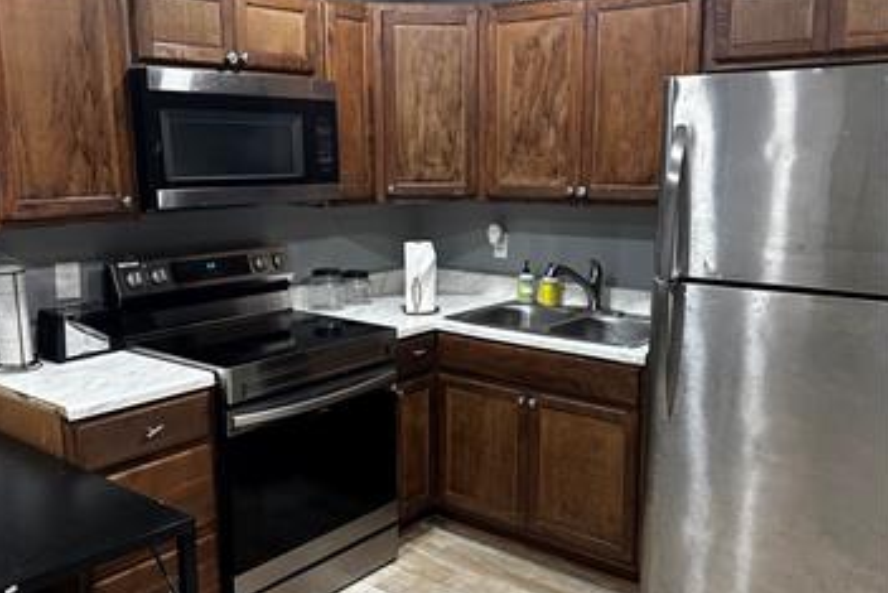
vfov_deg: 38.9
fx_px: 839
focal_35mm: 34
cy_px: 333
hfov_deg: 55.8
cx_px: 439
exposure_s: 1/60
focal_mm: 6.86
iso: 320
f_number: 1.78
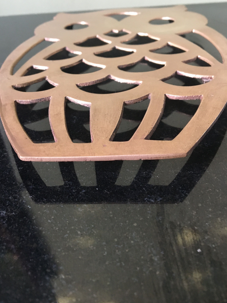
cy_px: 137
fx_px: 280
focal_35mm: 32
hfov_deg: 44.1
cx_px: 107
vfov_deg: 56.7
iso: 200
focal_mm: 4.15
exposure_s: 1/33
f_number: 2.2
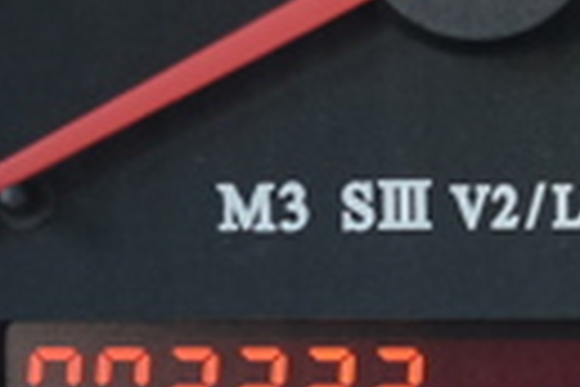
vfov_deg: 2.1
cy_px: 256
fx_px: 10777
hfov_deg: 3.1
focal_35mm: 669
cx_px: 373
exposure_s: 1/80
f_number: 3.6
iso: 640
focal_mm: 56
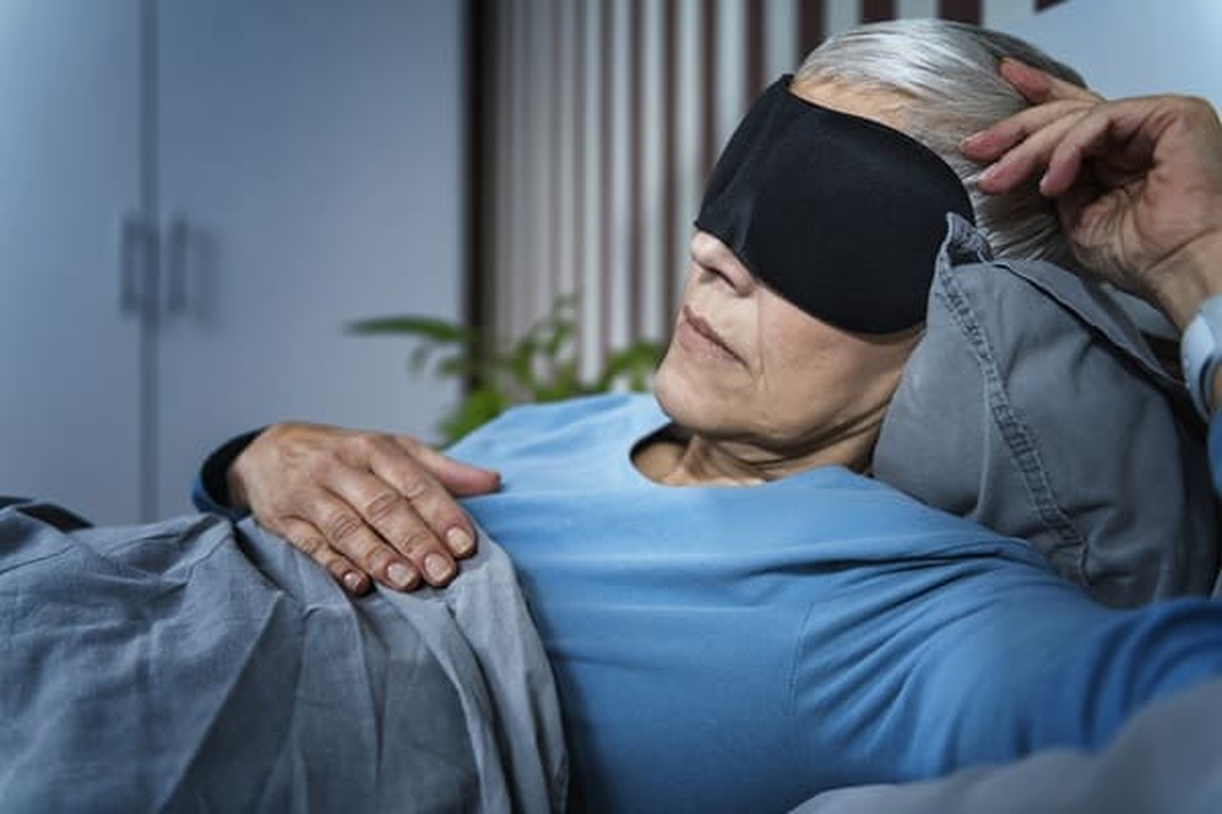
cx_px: 611
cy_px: 407
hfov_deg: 50.7
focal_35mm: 38
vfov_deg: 35.1
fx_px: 1290
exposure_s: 1/160
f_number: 2.8
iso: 64
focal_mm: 38
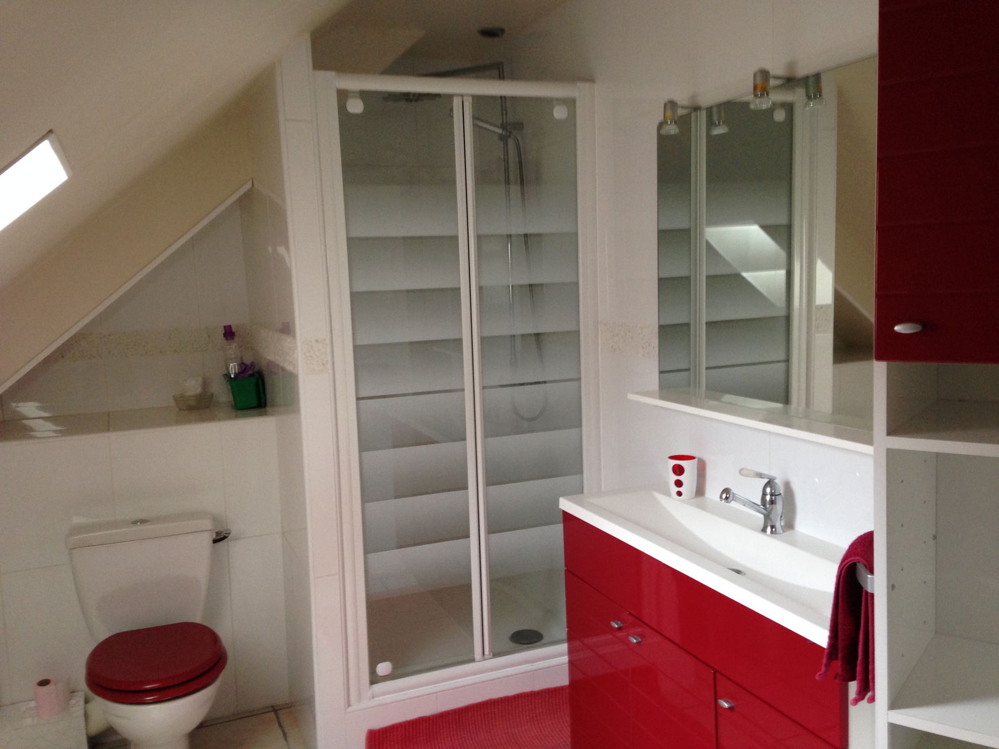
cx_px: 500
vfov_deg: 42.9
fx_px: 952
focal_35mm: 33
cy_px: 374
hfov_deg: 55.4
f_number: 2.4
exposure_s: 1/20
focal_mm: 4.12
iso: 125
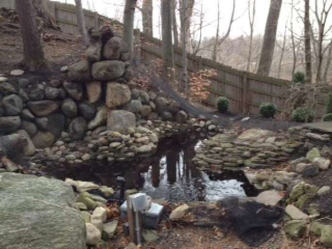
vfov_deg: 40.7
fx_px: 336
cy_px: 124
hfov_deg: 52.6
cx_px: 166
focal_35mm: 35
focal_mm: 4.28
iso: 80
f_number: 2.4
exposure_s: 1/120
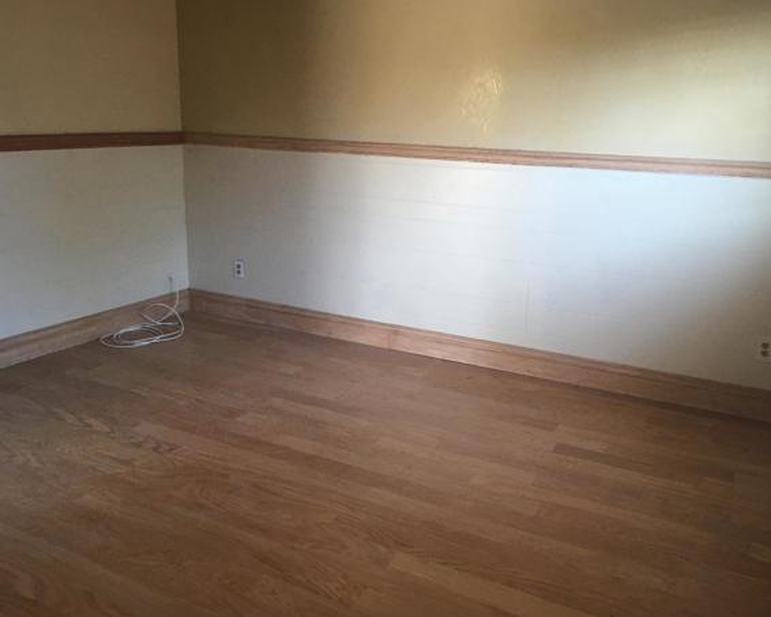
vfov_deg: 45.8
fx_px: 730
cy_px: 301
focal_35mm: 32
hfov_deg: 55.7
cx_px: 392
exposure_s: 1/30
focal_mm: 4.15
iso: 80
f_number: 2.2
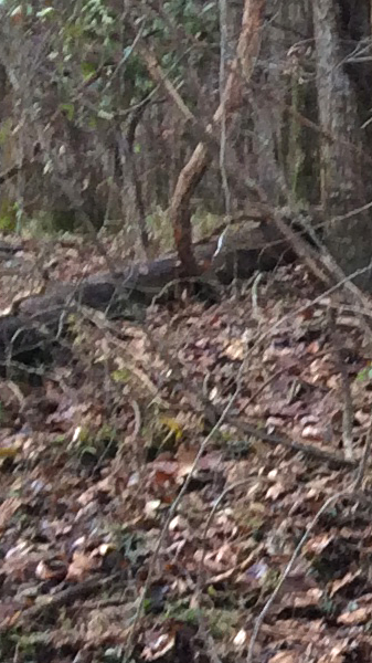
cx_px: 1547
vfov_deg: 12.5
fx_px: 3020
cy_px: 556
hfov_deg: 5.9
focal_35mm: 172
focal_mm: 4.15
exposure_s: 1/120
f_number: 2.2
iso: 40
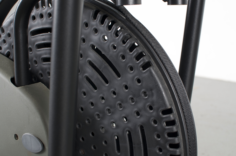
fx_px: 343
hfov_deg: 37.9
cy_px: 78
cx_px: 118
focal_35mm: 52
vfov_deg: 25.6
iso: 100
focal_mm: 35
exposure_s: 1/100
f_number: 5.6
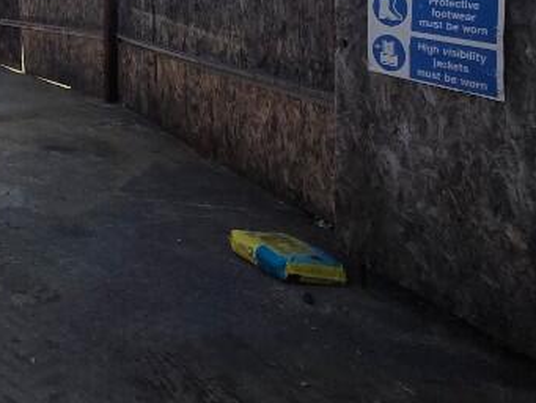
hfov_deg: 31.5
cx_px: -217
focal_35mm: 39
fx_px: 604
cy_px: -25
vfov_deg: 32.9
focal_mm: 1.7
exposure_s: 1/1076
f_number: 2.2
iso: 25
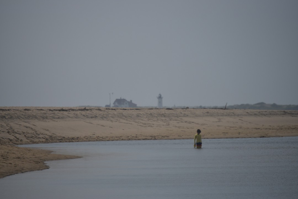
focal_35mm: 300
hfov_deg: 6.9
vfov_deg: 4.6
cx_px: 149
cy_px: 100
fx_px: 2483
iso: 200
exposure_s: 1/4000
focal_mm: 200
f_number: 5.6
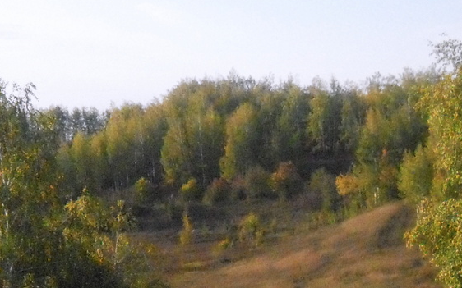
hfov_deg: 27.8
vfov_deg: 17.4
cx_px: 175
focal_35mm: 74
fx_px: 932
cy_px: 235
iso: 1600
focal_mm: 5
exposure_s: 1/1250
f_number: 7.6
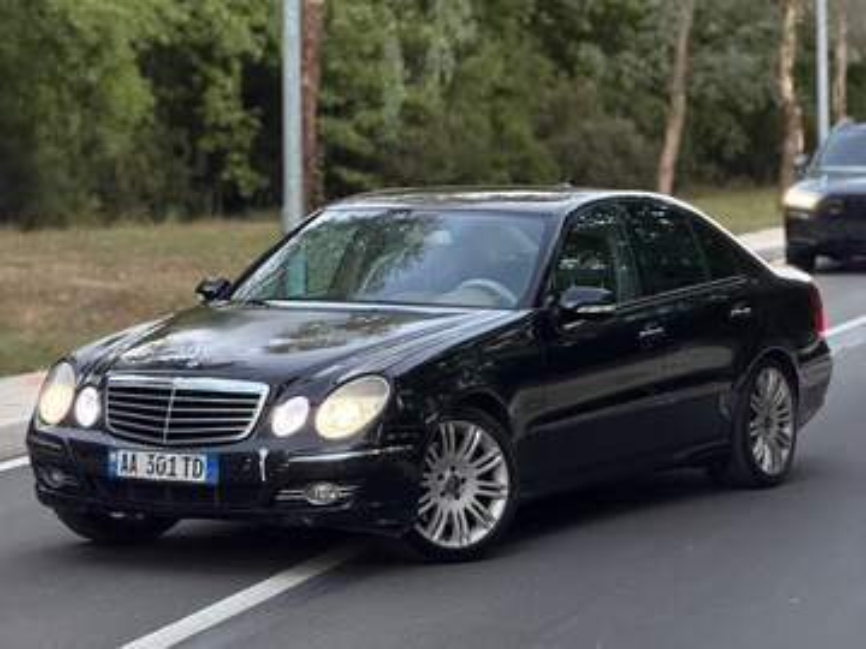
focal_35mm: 100
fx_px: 2502
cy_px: 324
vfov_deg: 14.8
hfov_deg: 19.6
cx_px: 433
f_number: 2.8
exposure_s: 1/33
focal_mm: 16.89
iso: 500
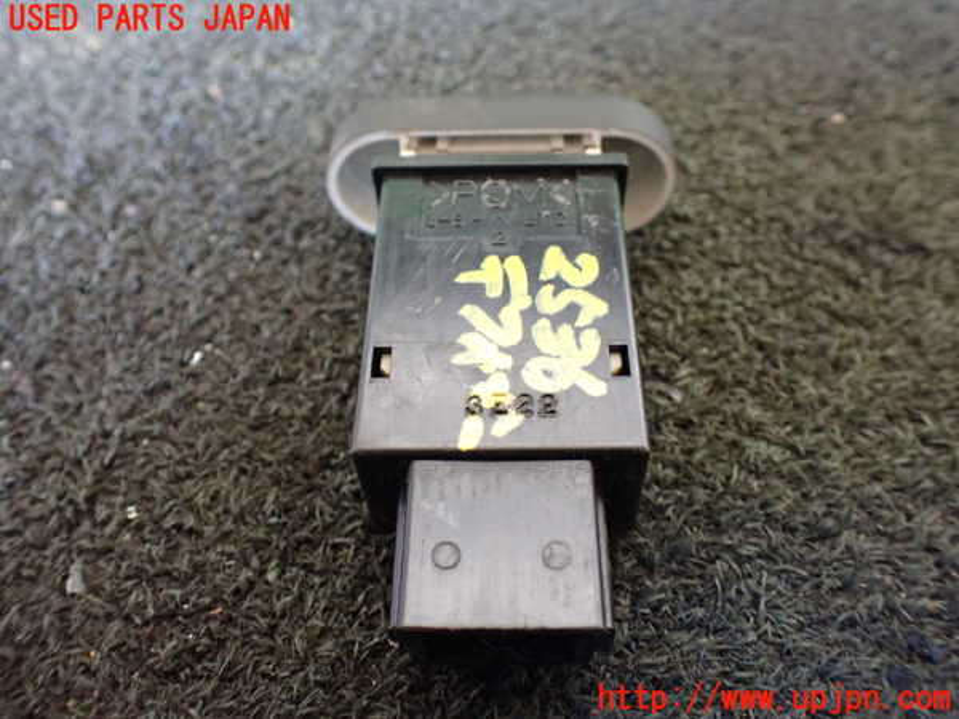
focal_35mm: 30
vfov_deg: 46.8
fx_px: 831
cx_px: 480
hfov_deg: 60.0
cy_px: 360
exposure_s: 1/30
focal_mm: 5.4
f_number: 2.3
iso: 800
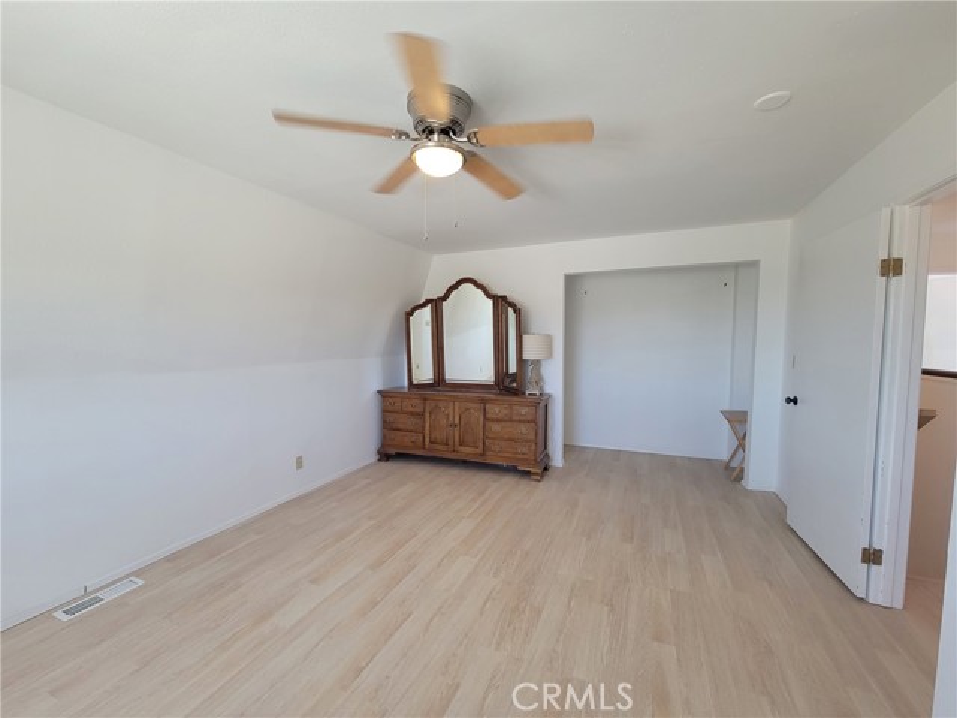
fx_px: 359
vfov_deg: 89.9
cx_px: 478
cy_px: 359
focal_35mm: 13
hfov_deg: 106.2
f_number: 2.2
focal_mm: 2.2
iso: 125
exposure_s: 1/60
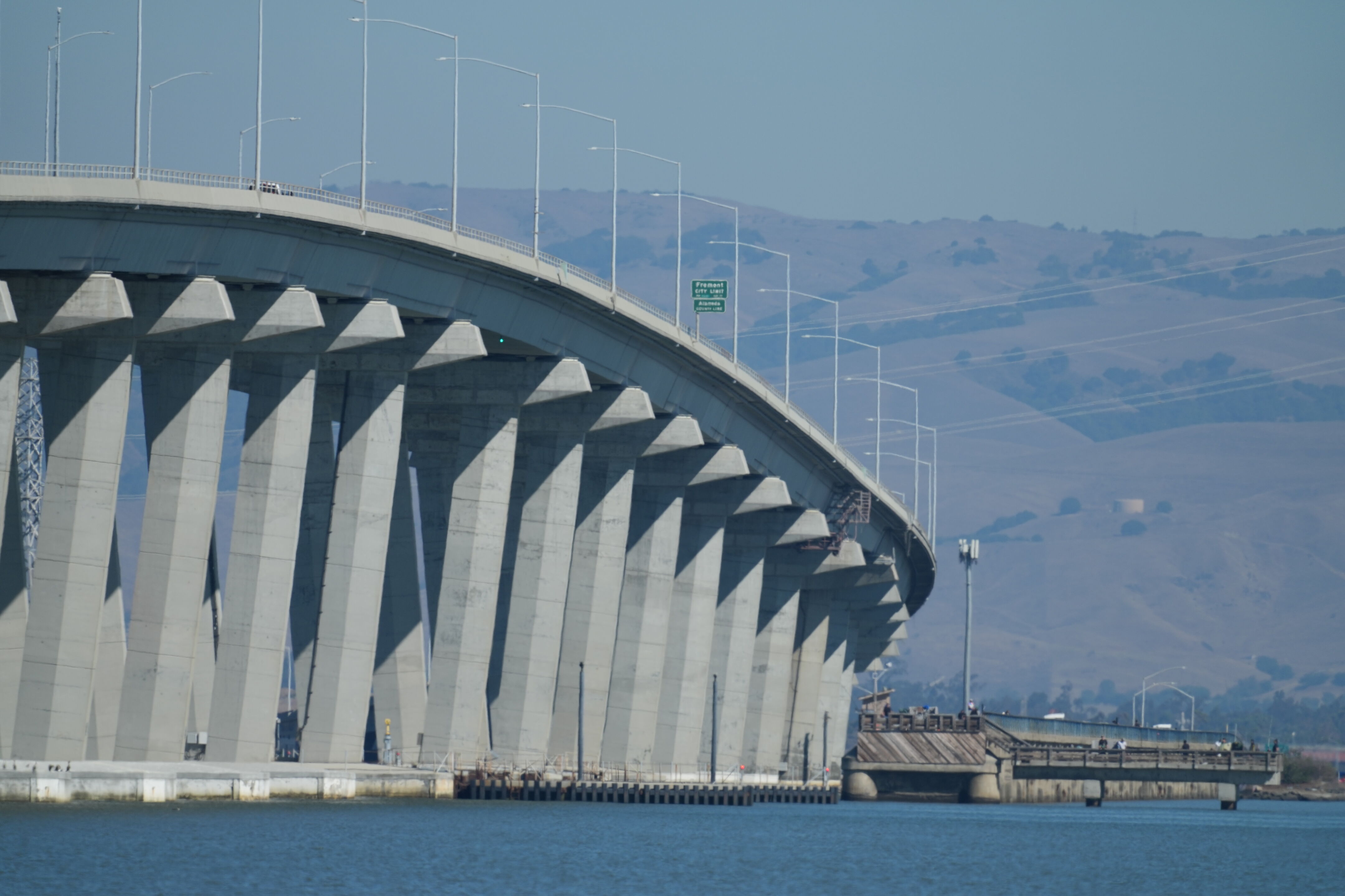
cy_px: 448
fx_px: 22415
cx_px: 672
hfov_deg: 3.4
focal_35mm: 600
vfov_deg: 2.3
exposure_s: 1/2000
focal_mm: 600
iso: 320
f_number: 5.6
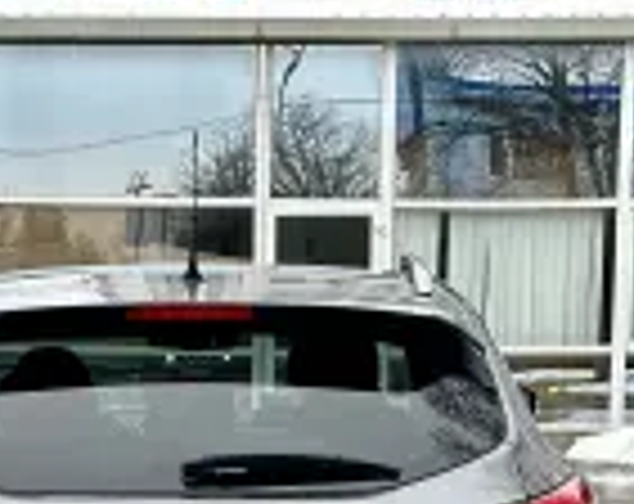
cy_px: 576
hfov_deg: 16.0
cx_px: 180
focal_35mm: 120
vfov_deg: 12.5
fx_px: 2245
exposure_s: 1/527
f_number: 1.78
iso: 64
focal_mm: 6.86
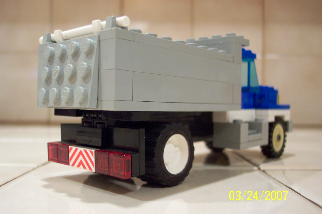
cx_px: 161
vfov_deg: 35.1
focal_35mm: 38
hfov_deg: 50.7
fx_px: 340
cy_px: 107
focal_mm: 8
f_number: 2.8
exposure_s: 1/30
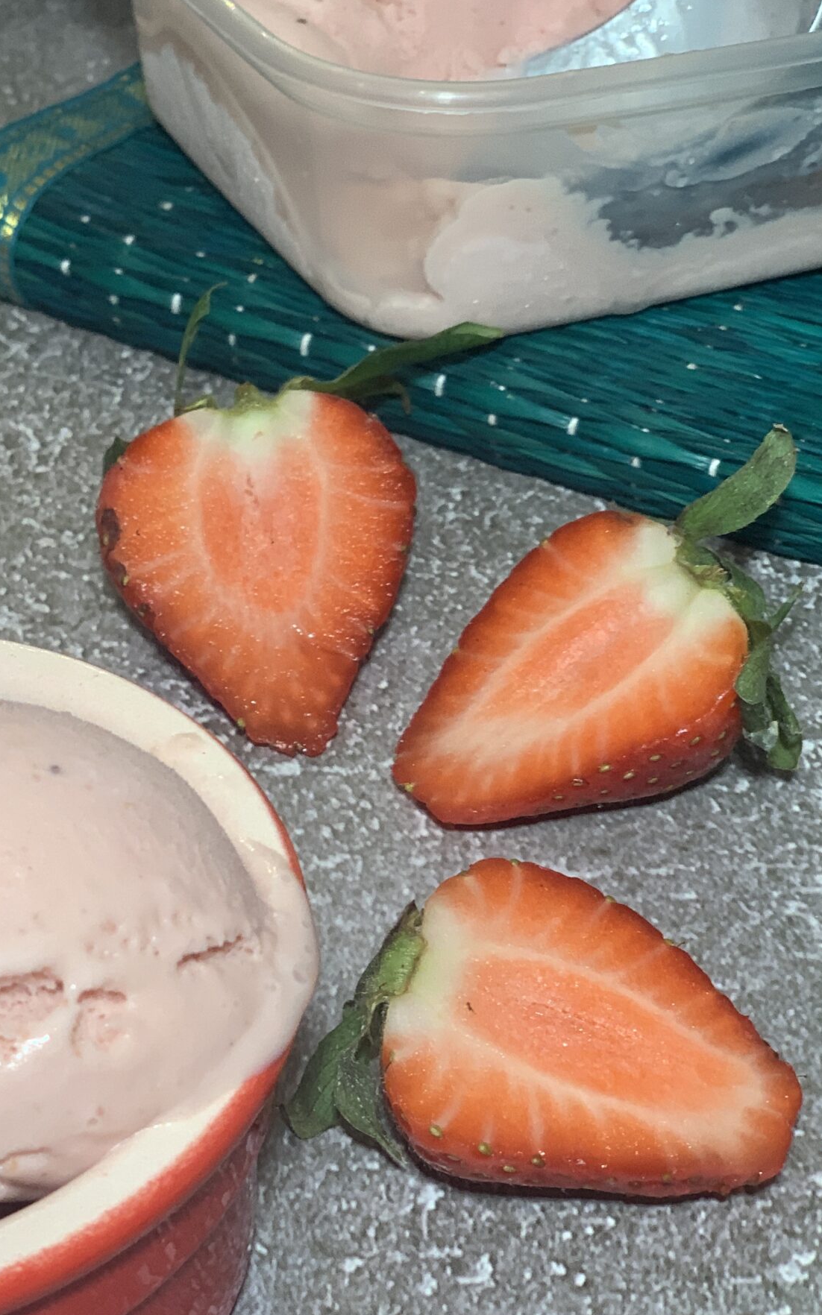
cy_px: 701
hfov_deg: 16.1
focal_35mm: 80
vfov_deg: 25.8
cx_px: 115
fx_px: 2868
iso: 100
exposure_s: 1/100
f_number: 2.4
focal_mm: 6
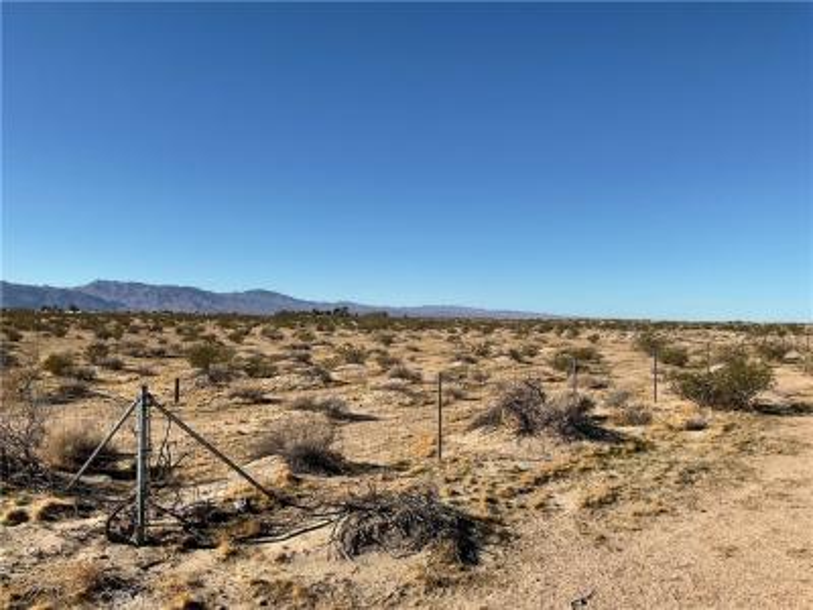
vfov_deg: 48.2
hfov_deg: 61.7
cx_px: 406
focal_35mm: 29
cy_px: 305
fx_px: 681
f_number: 1.8
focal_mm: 3
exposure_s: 1/2801
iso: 16
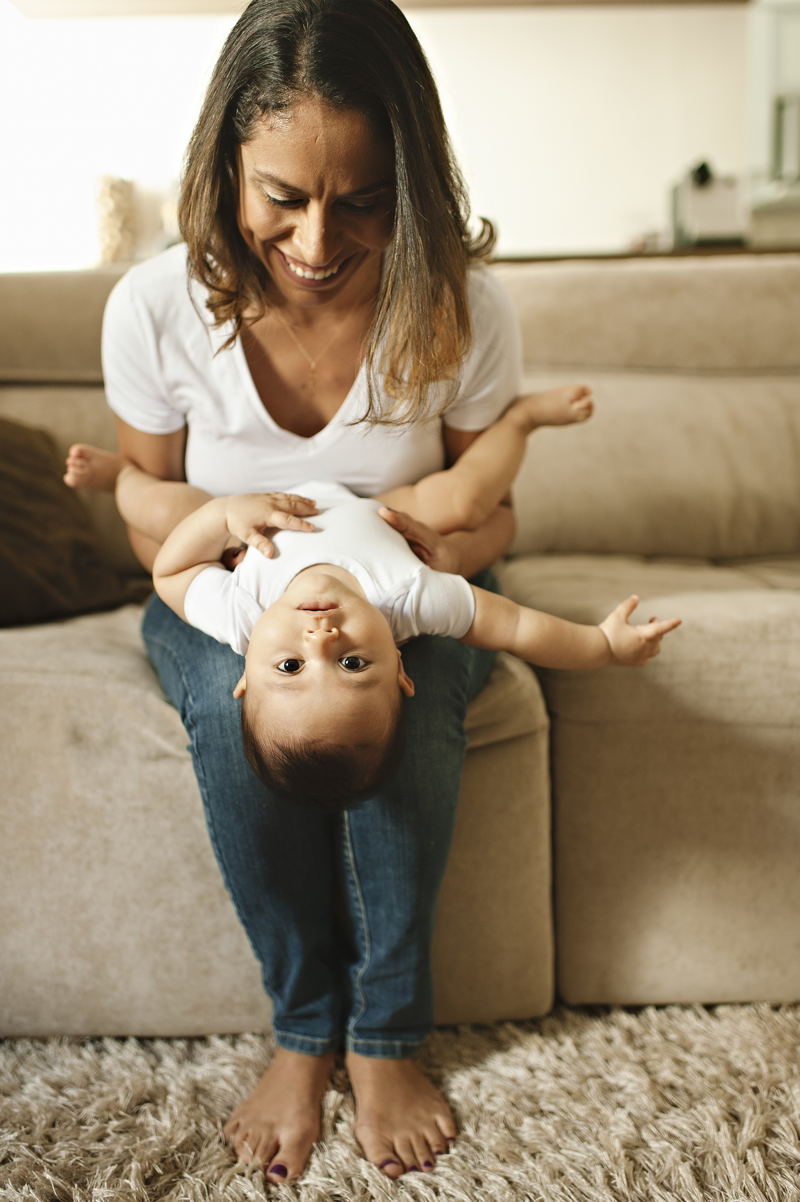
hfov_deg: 37.8
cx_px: 400
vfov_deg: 54.5
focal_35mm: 35
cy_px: 601
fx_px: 1168
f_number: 2.2
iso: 800
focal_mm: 35
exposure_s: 1/125
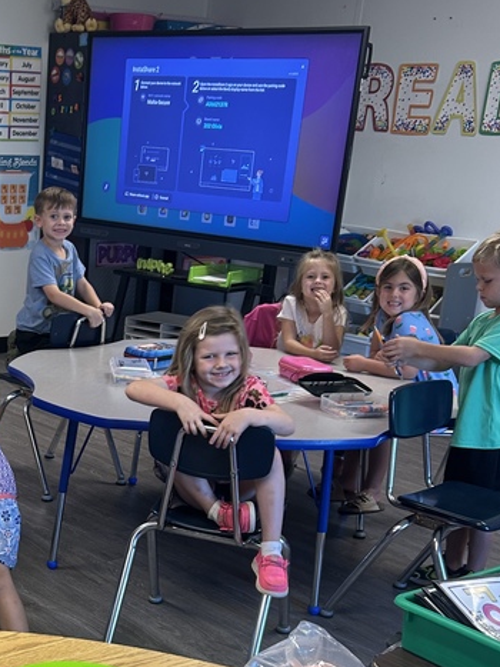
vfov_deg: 32.7
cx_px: 30
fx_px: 1098
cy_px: 553
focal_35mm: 57
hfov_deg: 24.7
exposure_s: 1/65
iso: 64
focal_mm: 5.7
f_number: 1.5
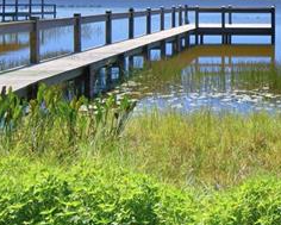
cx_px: 295
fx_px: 508
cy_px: 0
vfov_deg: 23.9
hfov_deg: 28.6
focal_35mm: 61
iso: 100
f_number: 4.5
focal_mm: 10
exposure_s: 1/2000
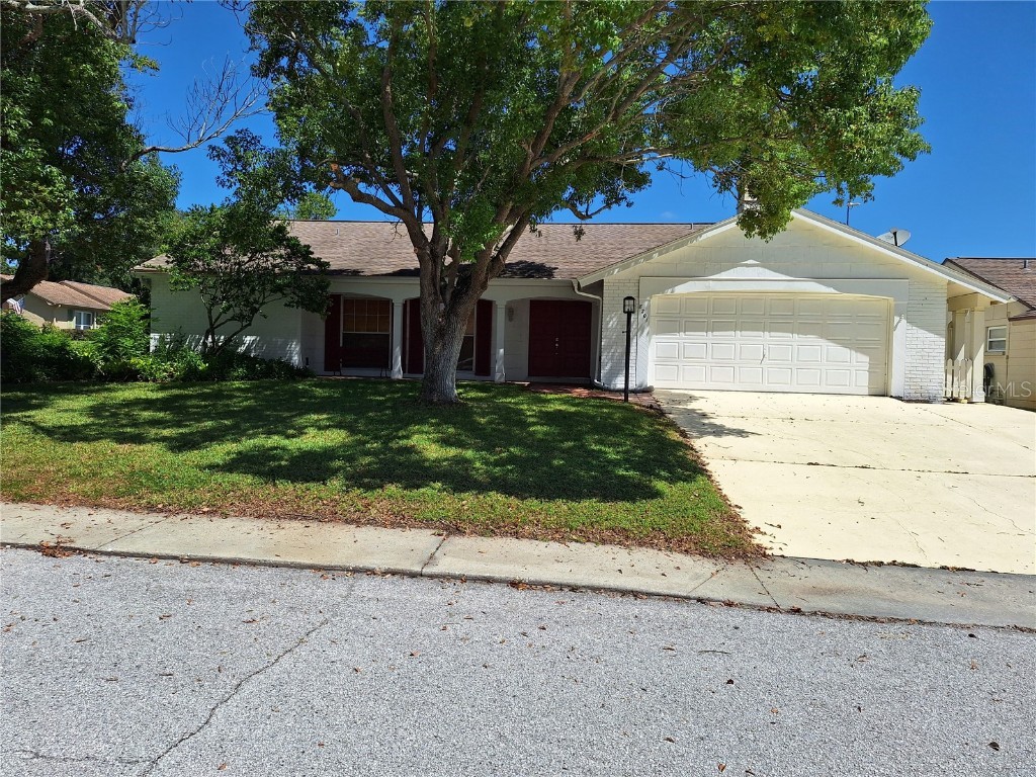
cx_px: 518
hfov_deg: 73.9
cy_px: 388
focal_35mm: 23
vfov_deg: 58.9
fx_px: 688
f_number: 1.8
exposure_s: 1/4902
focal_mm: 5.54
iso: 40
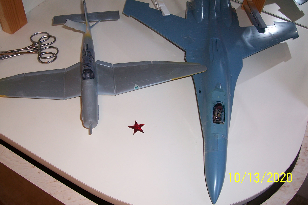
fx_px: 308
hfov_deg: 53.1
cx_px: 153
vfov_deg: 36.8
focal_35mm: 36
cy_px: 89
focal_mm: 5.6
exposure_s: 1/60
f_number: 2.7
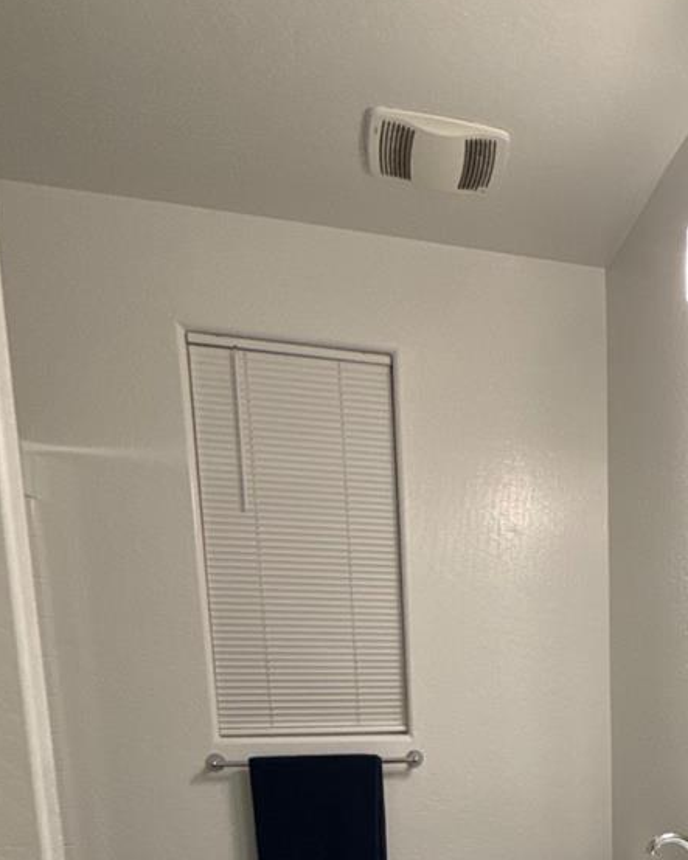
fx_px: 942
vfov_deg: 42.8
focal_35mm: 37
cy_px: 844
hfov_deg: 36.6
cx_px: 667
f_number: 2.2
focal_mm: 2.22
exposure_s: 1/120
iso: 160
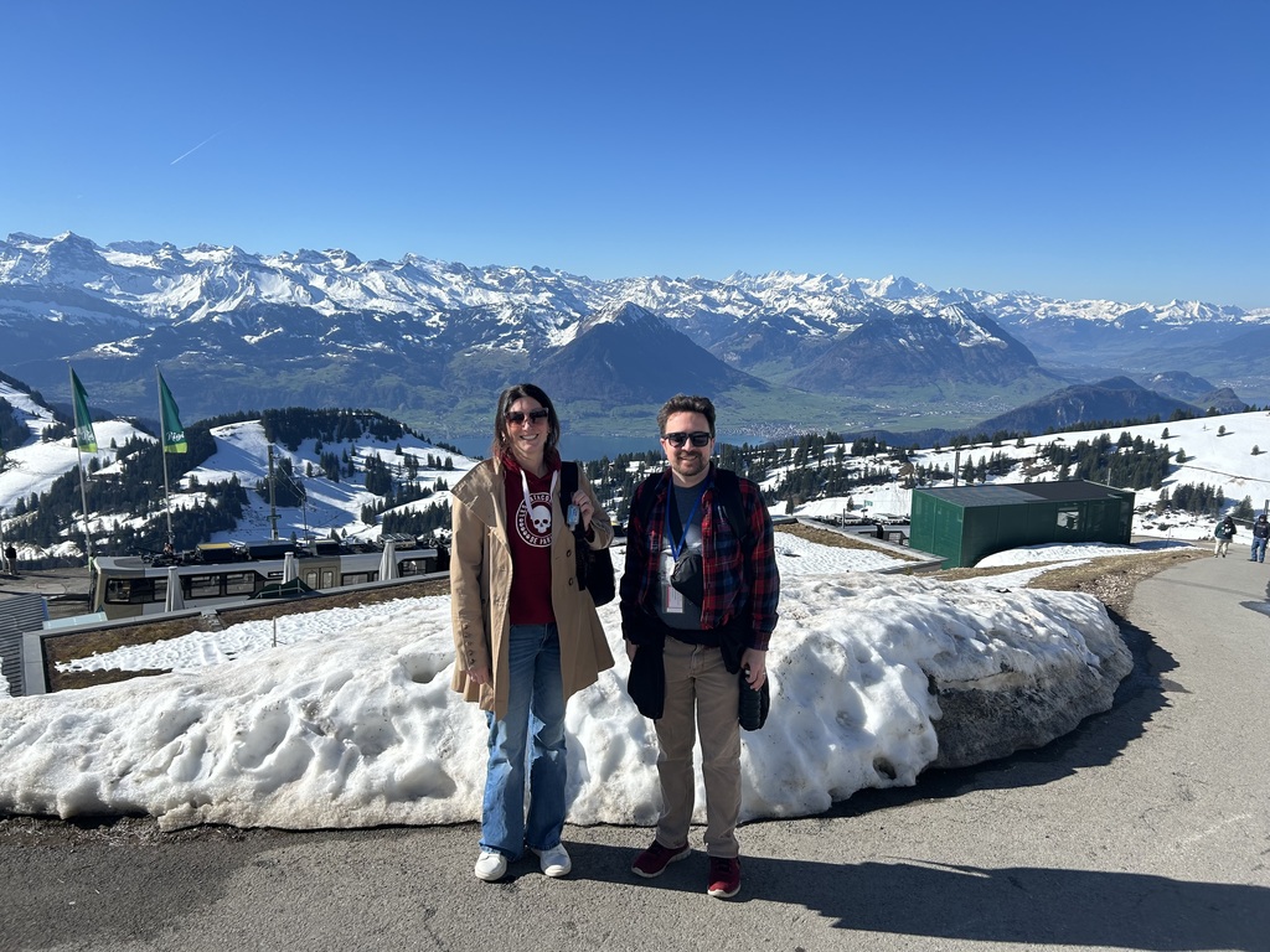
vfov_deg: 53.1
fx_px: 954
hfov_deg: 67.3
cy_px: 476
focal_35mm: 26
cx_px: 635
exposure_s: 1/5076
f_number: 1.5
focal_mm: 5.7
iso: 50
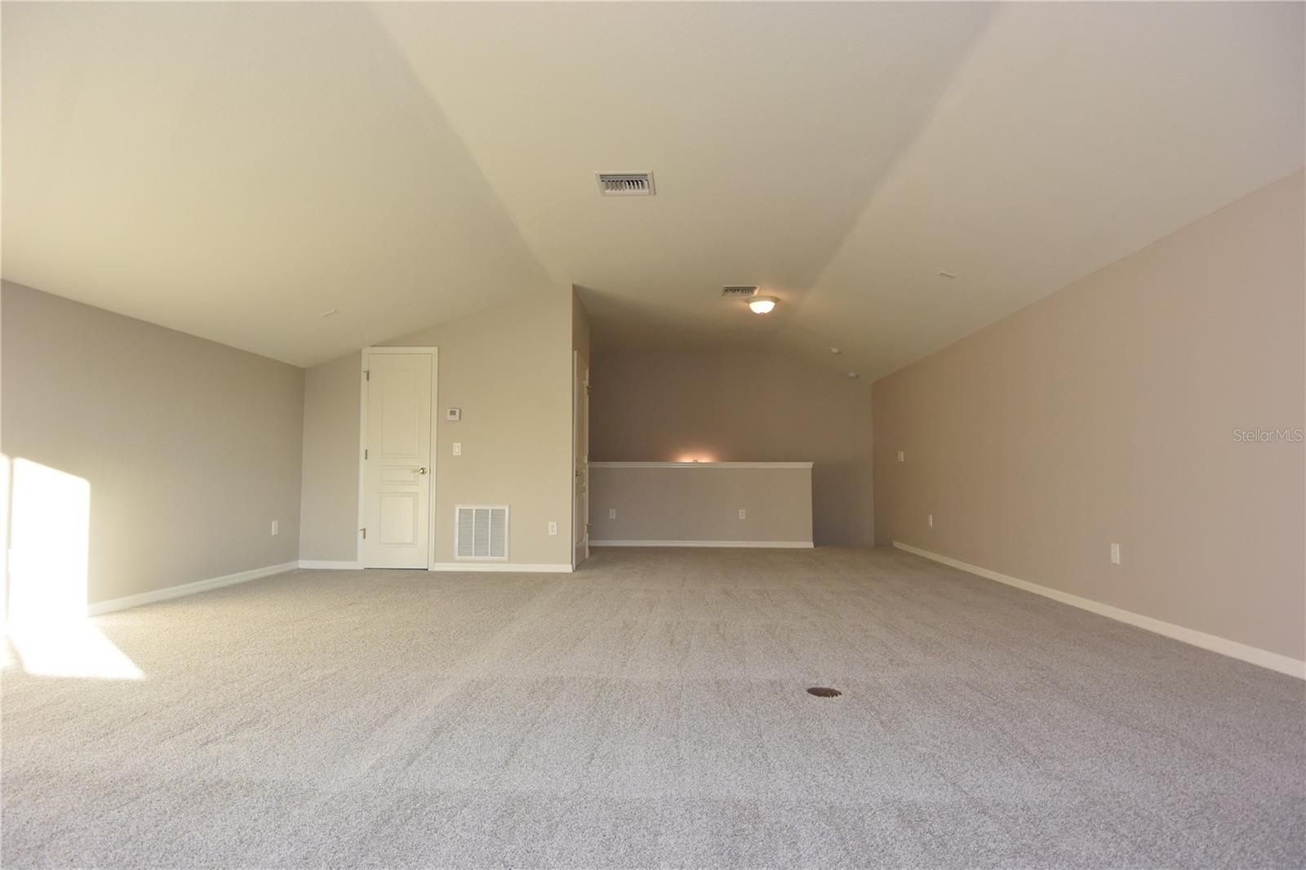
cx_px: 653
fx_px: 653
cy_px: 435
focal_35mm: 18
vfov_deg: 67.4
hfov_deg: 90.0
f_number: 3.5
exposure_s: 1/200
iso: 400
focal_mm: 6.7
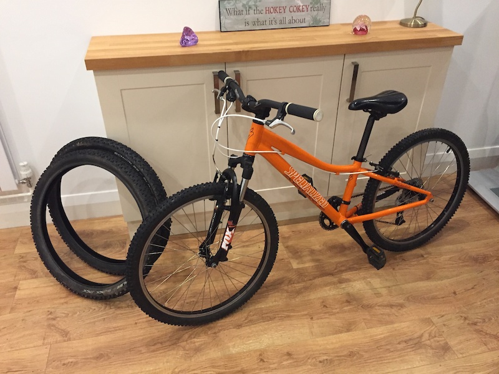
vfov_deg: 48.2
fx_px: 418
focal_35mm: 29
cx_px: 250
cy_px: 187
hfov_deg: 61.7
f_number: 2.2
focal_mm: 4.15
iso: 320
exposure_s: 1/25
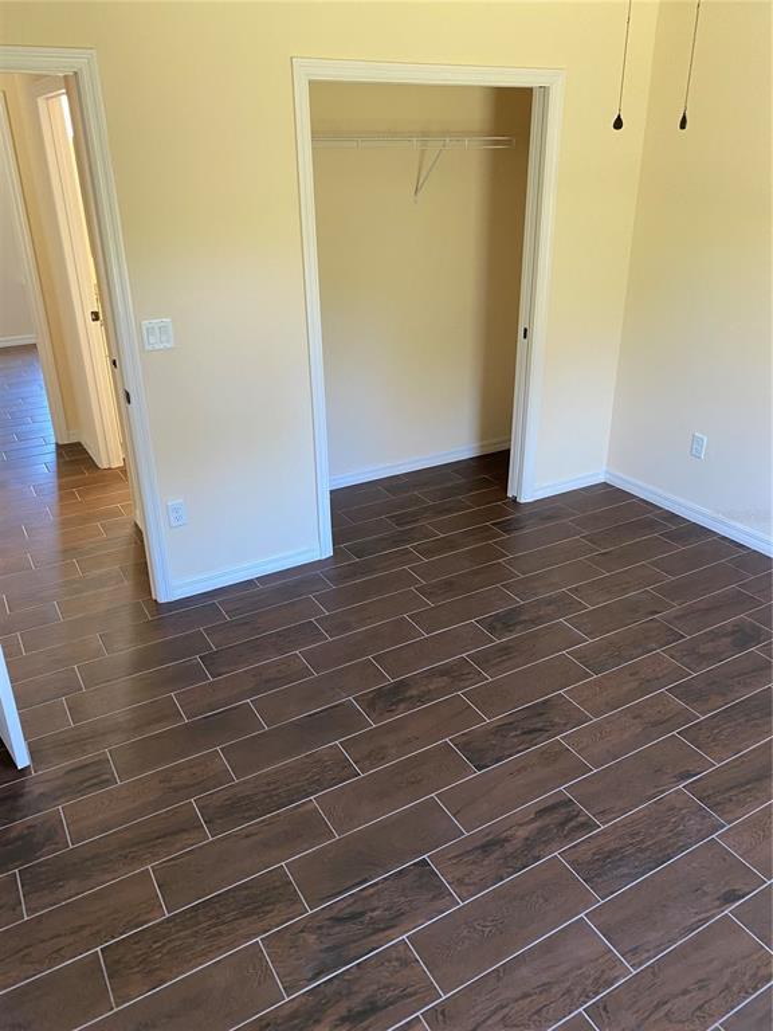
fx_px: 774
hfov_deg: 53.1
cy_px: 516
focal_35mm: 26
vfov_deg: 67.3
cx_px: 386
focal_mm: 4.25
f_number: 1.8
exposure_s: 1/60
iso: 250
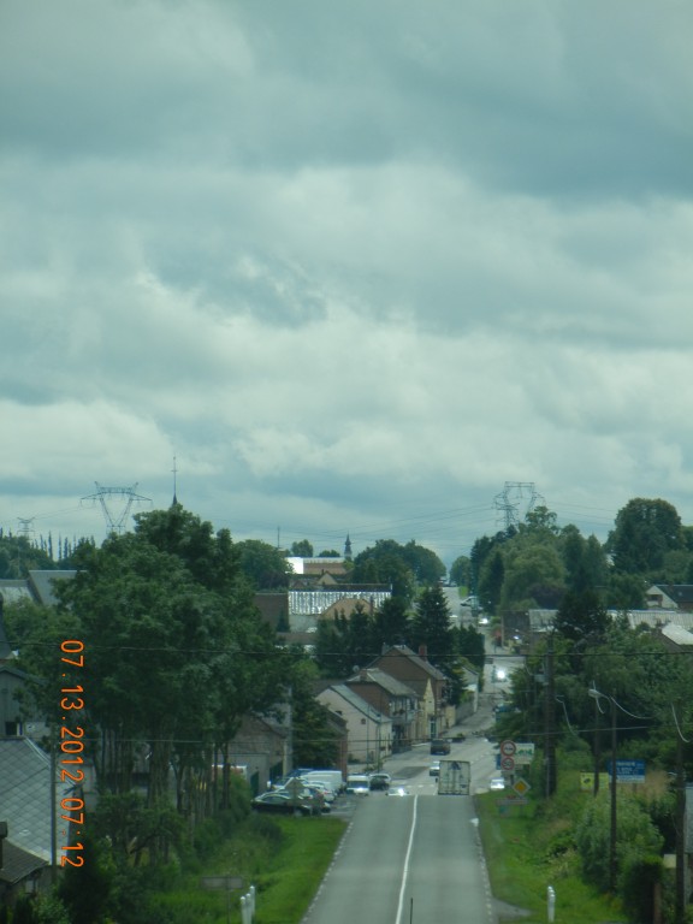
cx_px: 346
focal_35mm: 229
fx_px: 6113
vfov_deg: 8.6
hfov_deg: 6.5
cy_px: 462
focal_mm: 41.2
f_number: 9.6
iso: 160
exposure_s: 1/262
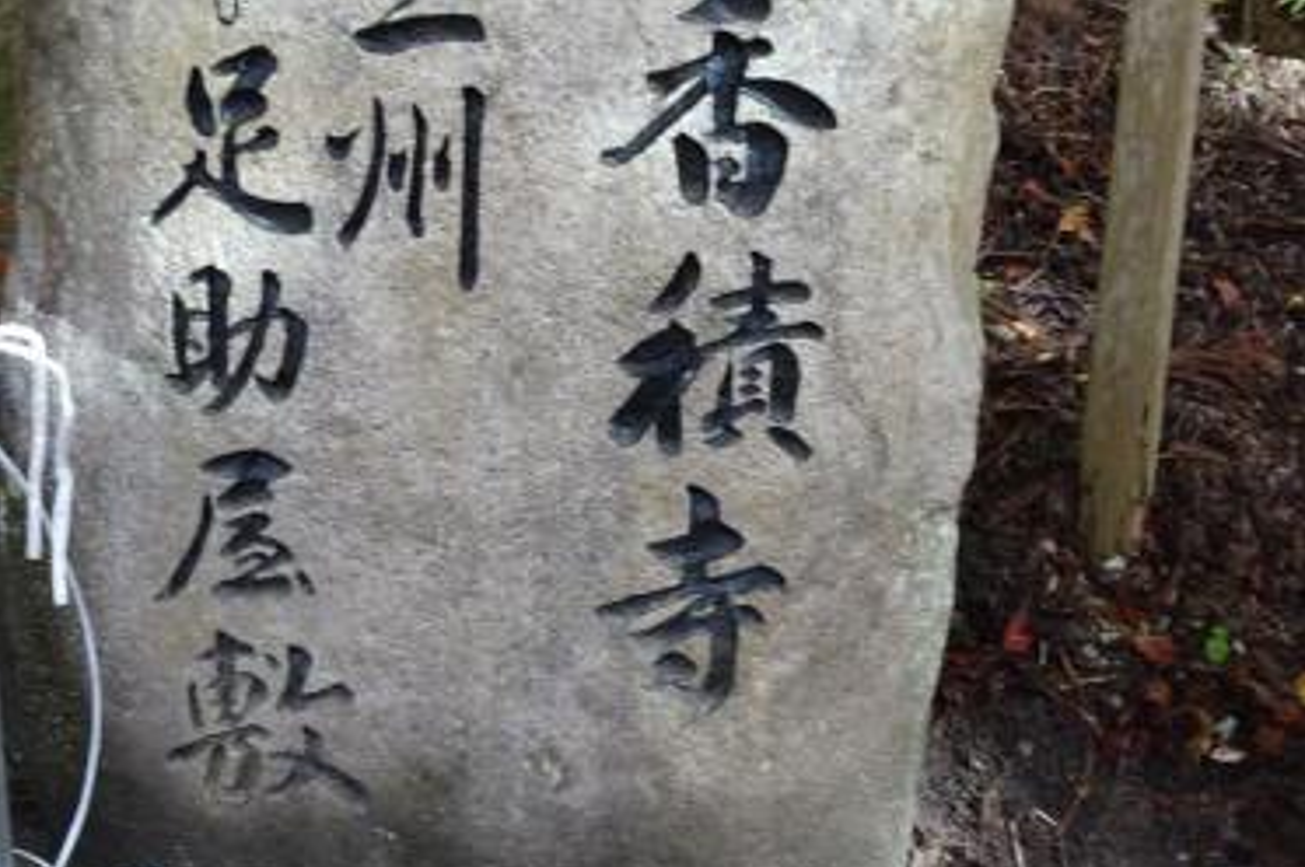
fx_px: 2173
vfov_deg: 22.5
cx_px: 652
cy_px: 308
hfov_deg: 33.4
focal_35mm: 60
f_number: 4
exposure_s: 1/50
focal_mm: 7.3
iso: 250
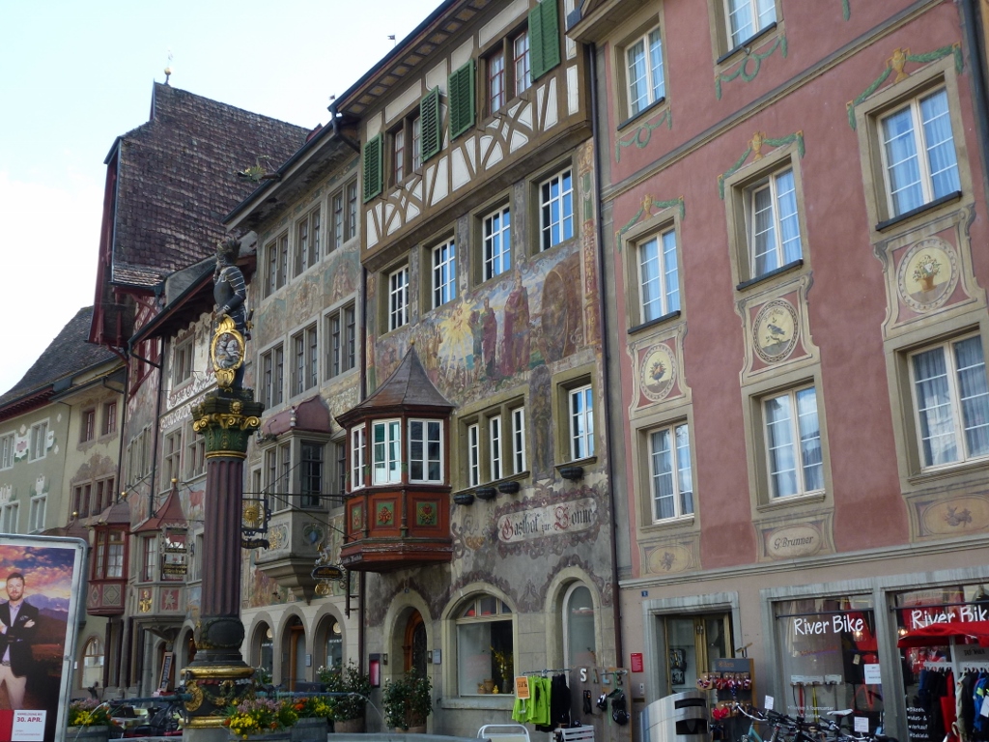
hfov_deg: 49.0
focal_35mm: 38
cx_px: 494
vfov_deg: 37.7
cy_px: 371
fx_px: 1086
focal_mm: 6.8
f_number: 3.8
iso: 100
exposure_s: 1/250
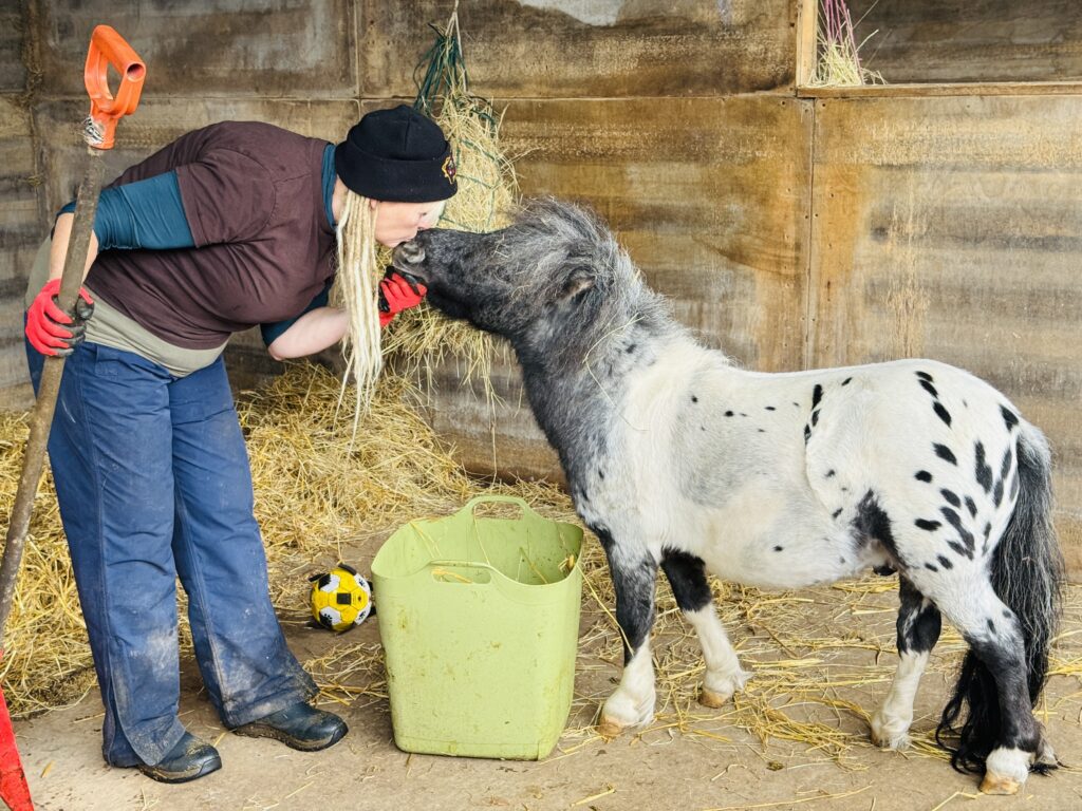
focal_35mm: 48
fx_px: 1500
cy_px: 406
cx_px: 541
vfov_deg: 30.3
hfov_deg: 39.7
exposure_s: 1/121
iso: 80
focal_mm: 6.76
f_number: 1.78
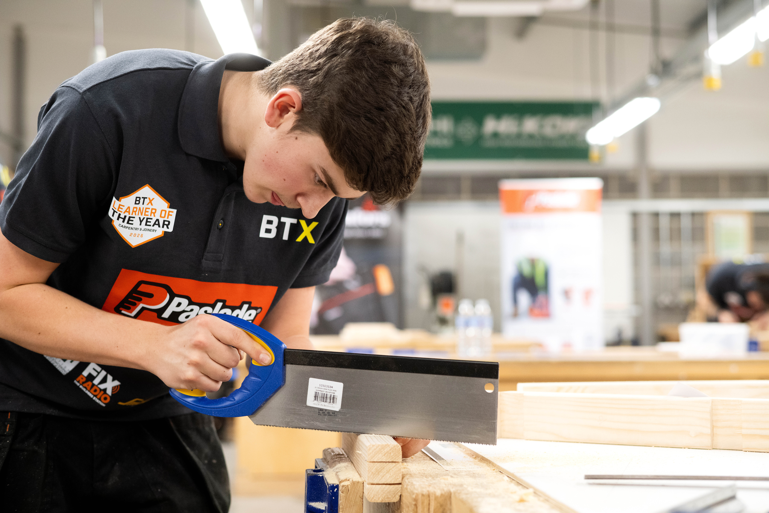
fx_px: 1068
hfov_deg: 39.6
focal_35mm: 50
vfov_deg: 27.0
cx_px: 384
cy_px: 256
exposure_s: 1/250
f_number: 3.5
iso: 1600
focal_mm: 50
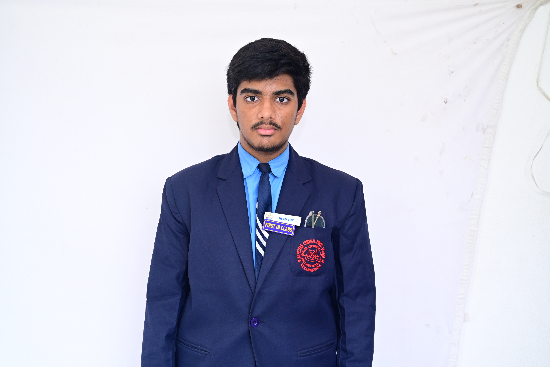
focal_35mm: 42
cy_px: 184
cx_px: 275
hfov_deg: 46.4
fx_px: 642
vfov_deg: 31.9
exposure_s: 1/160
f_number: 4.5
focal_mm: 42
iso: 1250
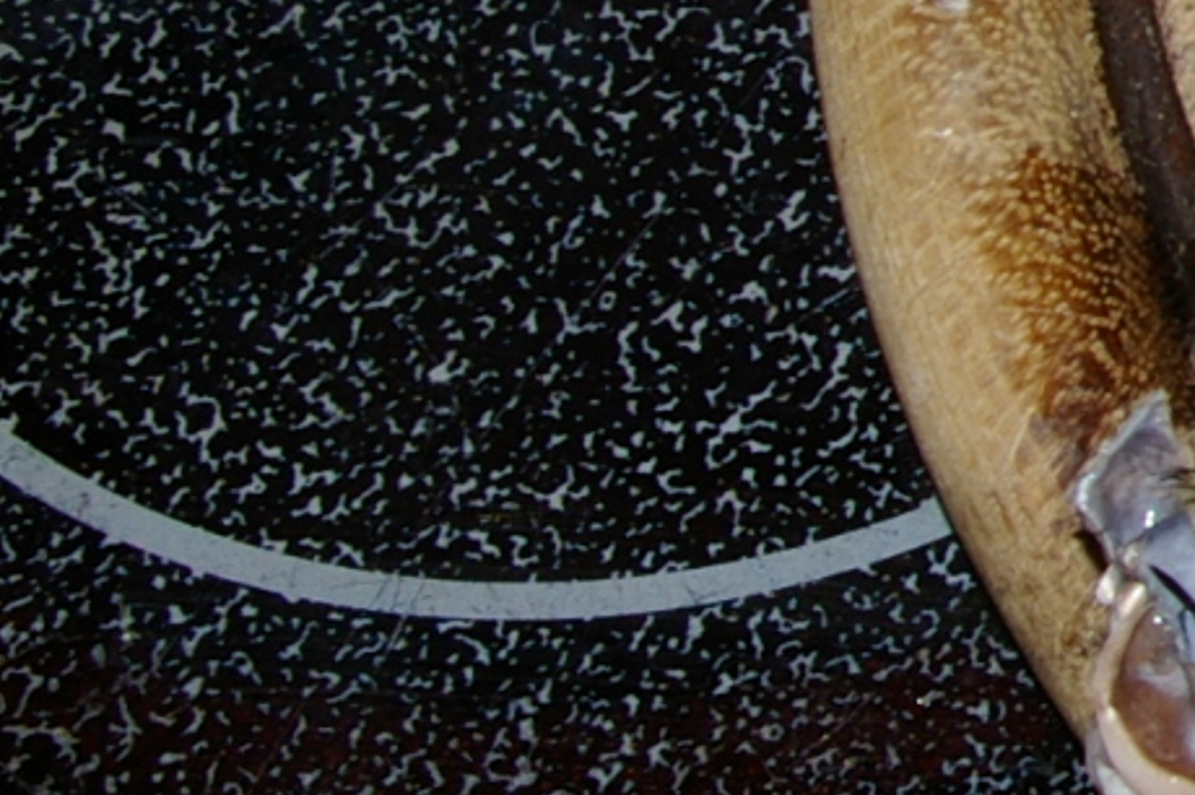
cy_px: -333
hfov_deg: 8.2
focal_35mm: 235
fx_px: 7795
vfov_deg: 5.8
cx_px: 2725
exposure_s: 1/45
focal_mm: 30
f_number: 13
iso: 200
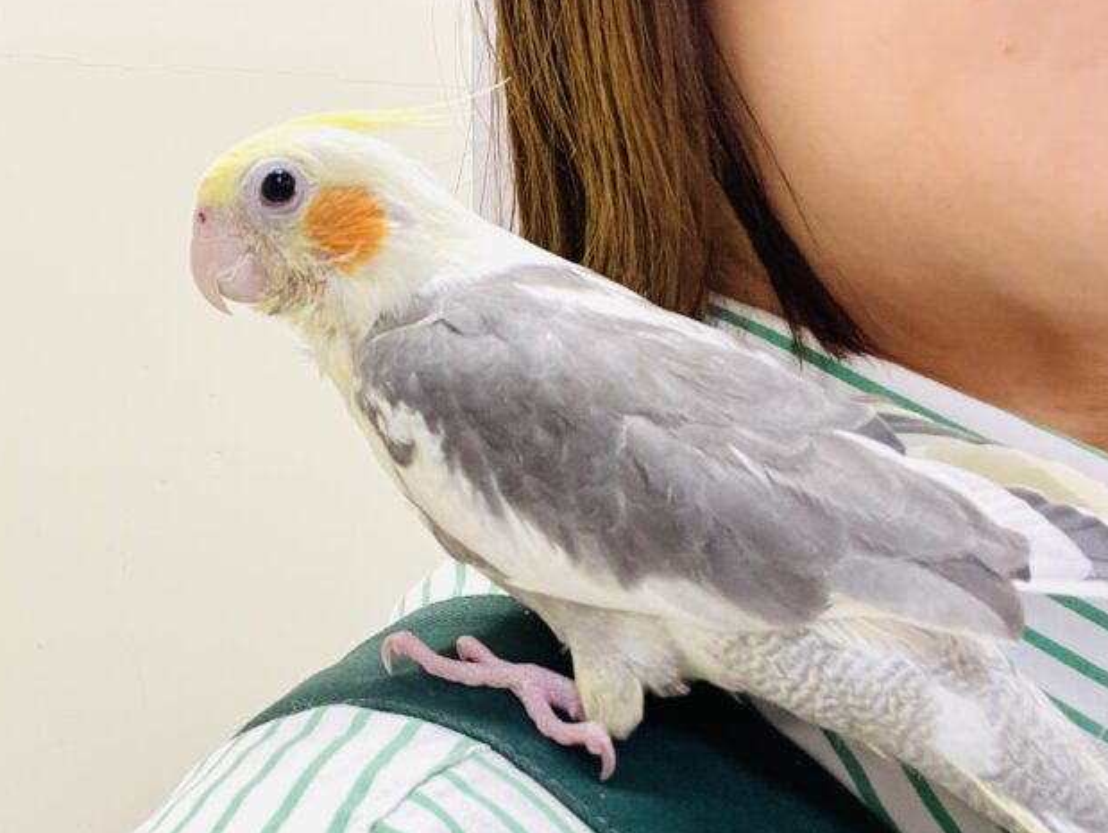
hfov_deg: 58.3
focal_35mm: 31
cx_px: 550
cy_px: 408
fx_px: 993
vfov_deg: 45.5
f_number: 2.2
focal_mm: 2.71
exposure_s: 1/94
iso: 100
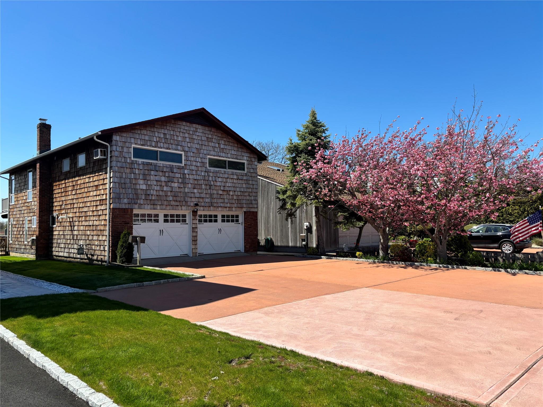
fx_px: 408
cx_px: 272
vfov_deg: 53.1
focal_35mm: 26
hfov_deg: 67.3
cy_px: 204
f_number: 1.6
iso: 50
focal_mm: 5.96
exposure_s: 1/3311
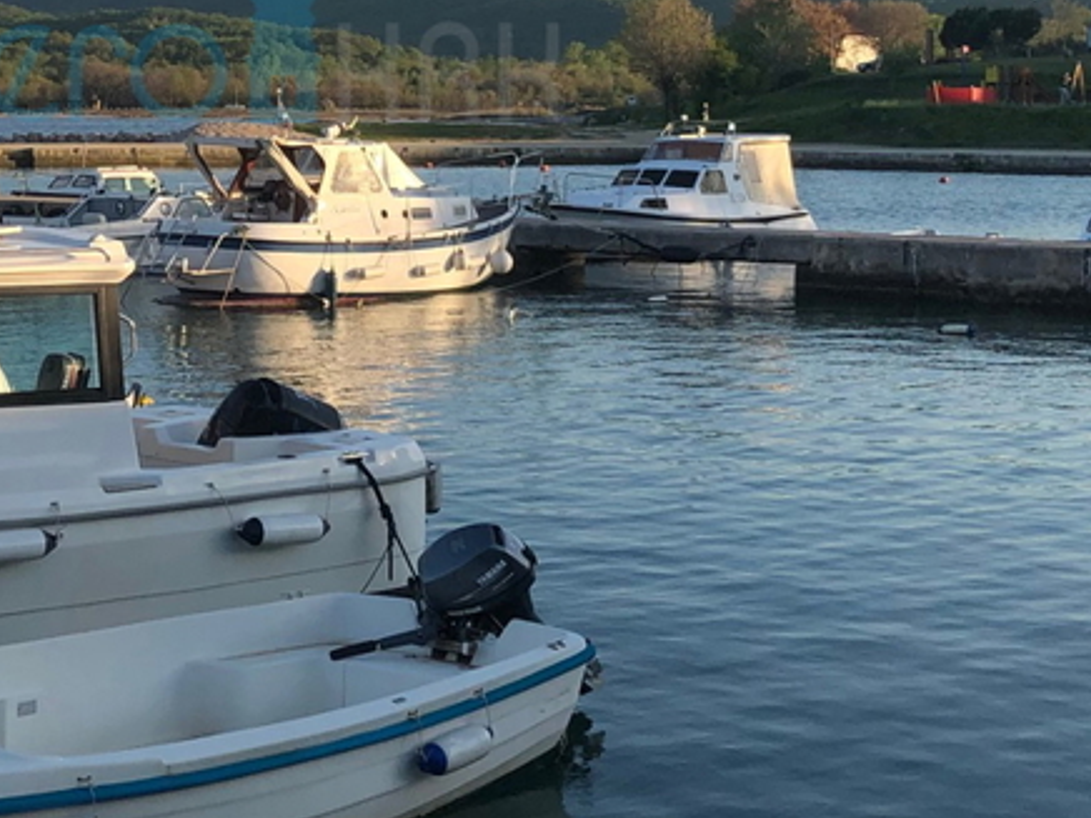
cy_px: 13
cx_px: 225
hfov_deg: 24.9
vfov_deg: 18.7
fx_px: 2427
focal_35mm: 77
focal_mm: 3.99
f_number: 1.8
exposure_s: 1/1116
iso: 20
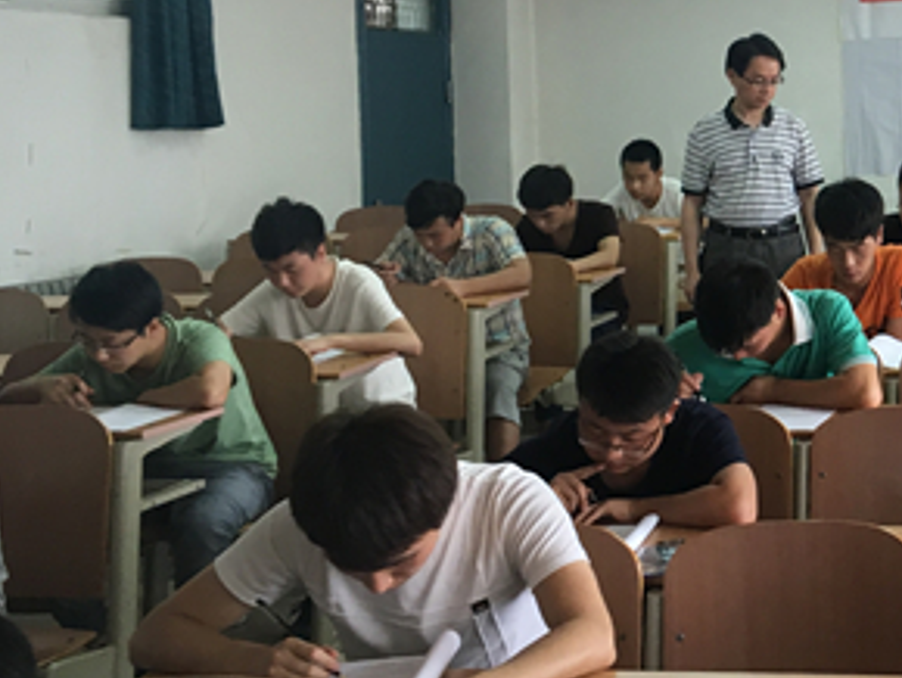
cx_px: 1030
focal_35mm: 70
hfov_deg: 25.4
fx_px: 1826
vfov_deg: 20.9
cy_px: 166
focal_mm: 4.15
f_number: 2.2
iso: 40
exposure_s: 1/33
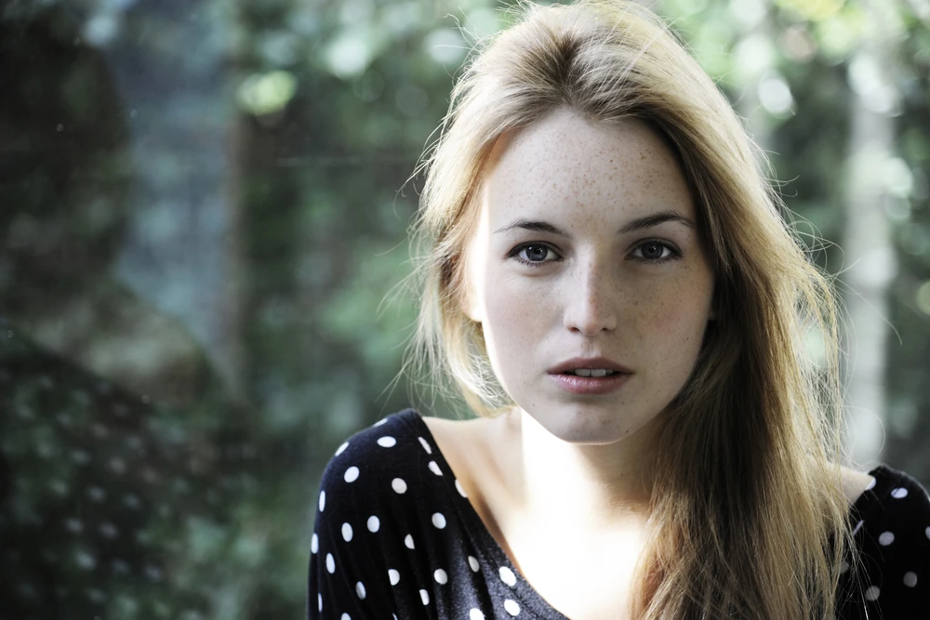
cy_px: 310
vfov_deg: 11.4
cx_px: 465
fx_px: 3100
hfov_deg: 17.1
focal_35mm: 120
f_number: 4
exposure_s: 1/160
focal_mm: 120
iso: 400
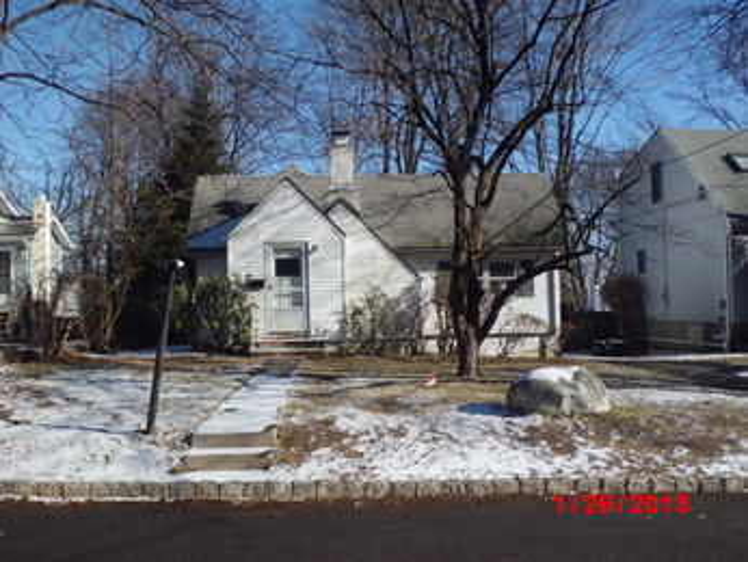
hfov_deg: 51.3
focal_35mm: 36
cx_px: 374
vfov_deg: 39.7
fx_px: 778
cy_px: 281
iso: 64
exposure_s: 1/125
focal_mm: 6.4
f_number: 8.8
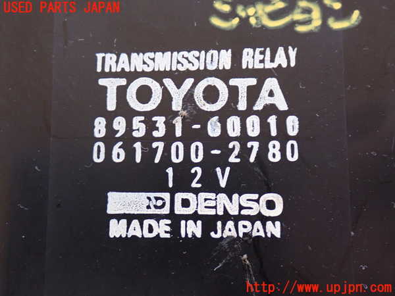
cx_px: 198
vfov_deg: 27.0
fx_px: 616
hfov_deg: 35.5
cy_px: 148
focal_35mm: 54
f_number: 3.3
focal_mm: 9.65
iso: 800
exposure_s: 1/20
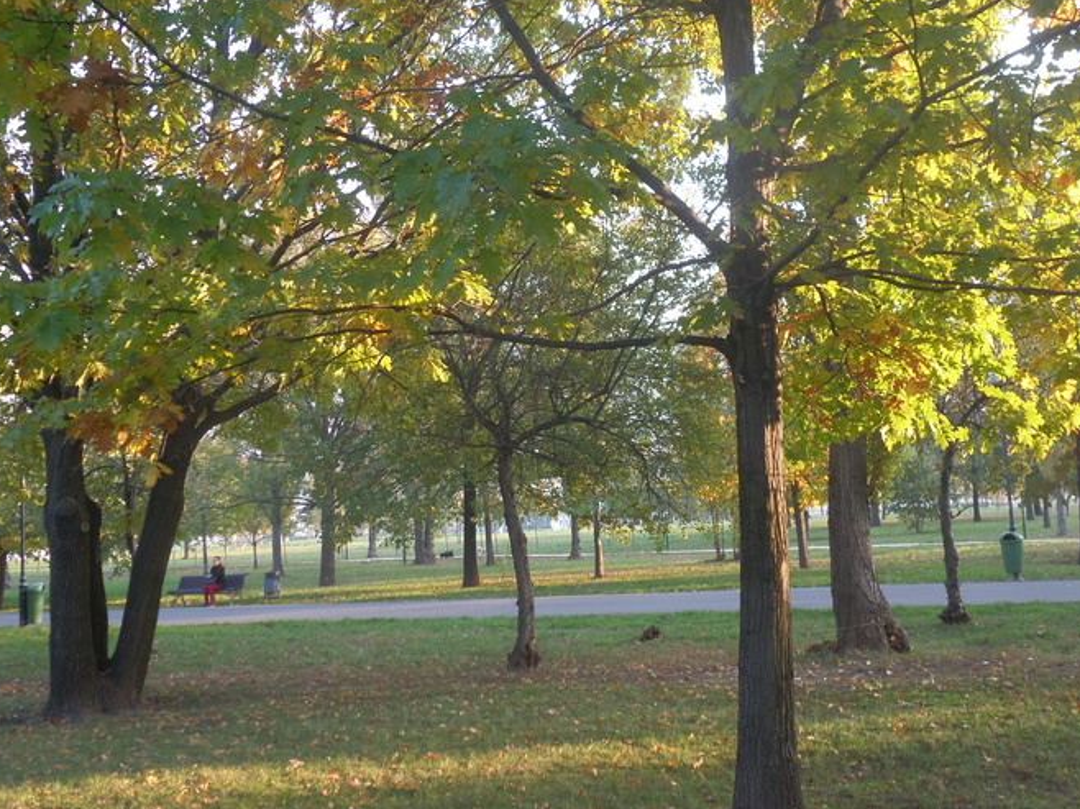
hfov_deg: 42.0
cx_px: 604
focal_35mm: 45
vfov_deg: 32.1
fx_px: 1403
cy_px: 343
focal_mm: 6.7
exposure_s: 1/45
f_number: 3.7
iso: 100
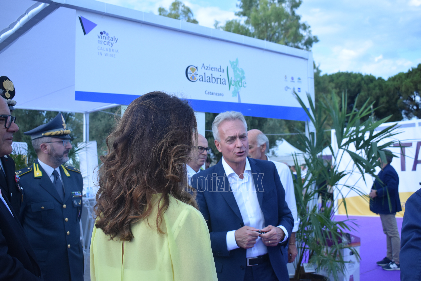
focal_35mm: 39
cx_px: 210
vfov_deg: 34.2
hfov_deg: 49.5
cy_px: 140
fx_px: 456
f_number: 5.6
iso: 800
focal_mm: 26
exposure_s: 1/1000
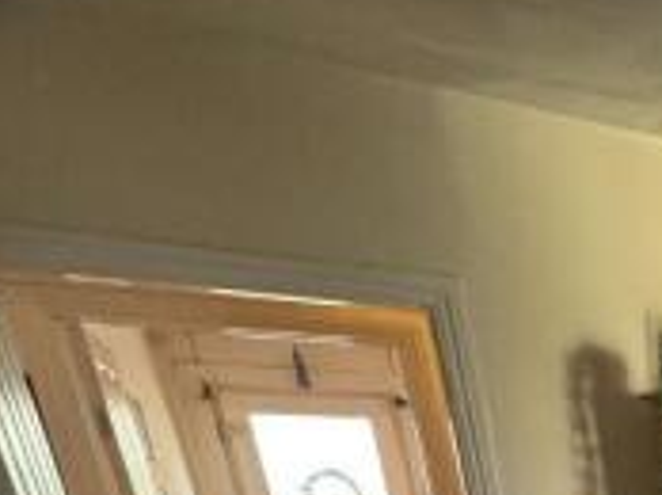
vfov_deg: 23.5
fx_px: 898
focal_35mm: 47
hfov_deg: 24.8
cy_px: 775
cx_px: 1098
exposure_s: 1/50
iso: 500
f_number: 2.2
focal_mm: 2.22
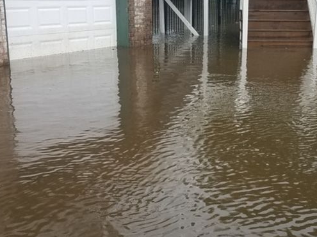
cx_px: 218
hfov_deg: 44.0
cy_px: 103
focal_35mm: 42
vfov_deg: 34.3
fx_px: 385
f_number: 1.7
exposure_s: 1/152
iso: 40
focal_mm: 4.2
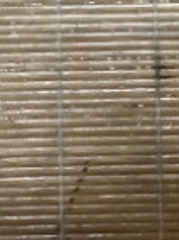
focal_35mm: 175
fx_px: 1210
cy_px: -255
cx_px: 90
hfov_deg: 8.5
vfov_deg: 10.3
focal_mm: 3.3
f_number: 2.4
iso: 250
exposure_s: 1/33
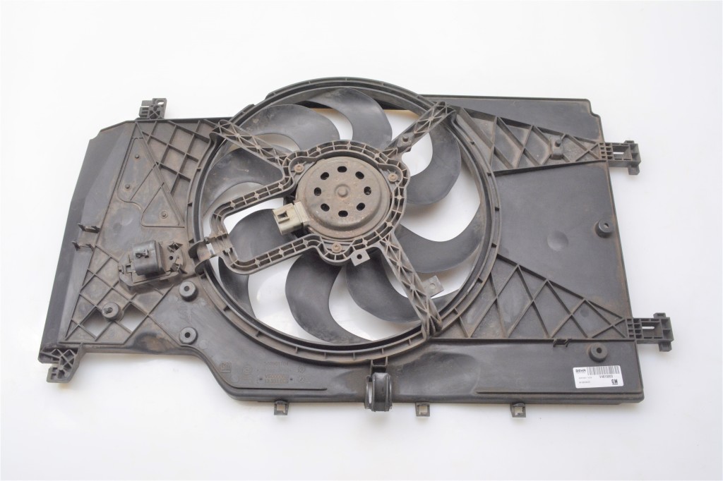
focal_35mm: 33
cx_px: 362
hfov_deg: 57.2
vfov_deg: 39.9
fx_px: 662
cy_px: 240
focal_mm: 22
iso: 2000
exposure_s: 1/320
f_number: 9
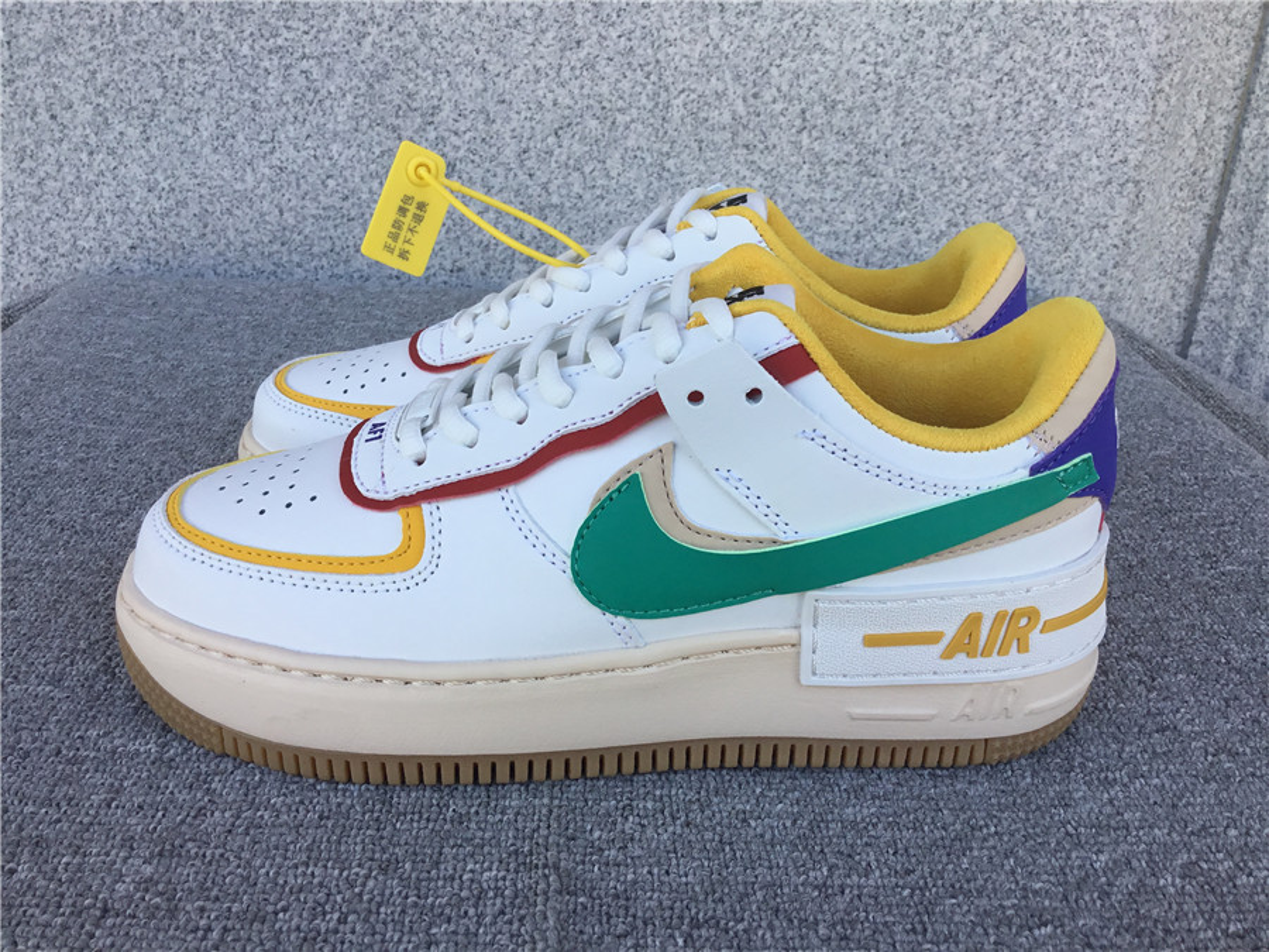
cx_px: 634
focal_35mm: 31
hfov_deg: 58.4
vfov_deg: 45.4
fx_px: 1136
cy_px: 476
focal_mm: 3.3
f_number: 2.4
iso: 25
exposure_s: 1/237
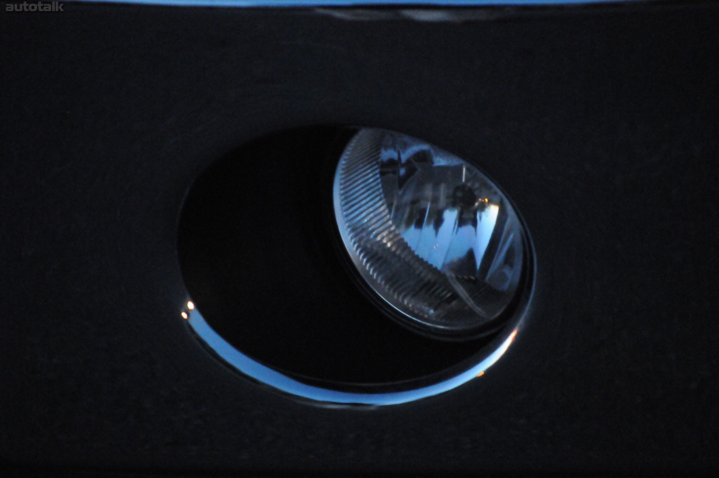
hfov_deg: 9.2
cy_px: 239
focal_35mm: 225
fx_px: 4489
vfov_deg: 6.1
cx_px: 360
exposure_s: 1/10
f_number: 5.6
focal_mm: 150
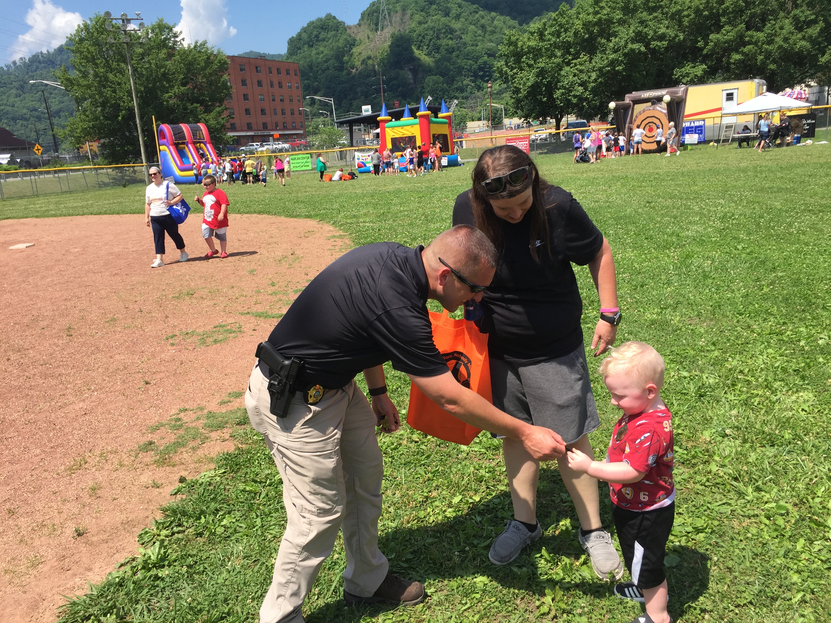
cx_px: 416
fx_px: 696
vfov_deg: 48.2
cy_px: 312
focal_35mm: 29
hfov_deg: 61.7
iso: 32
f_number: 2.2
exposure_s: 1/1412
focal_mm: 4.15
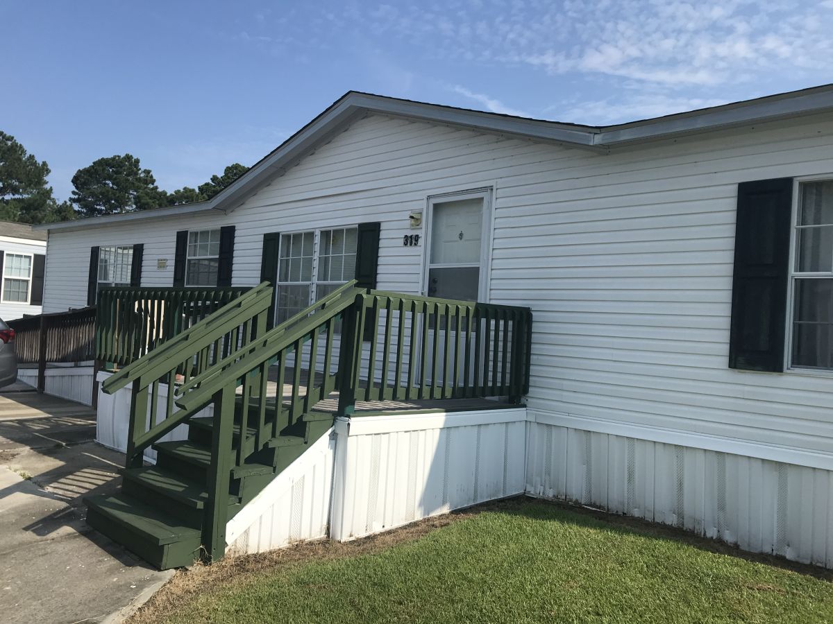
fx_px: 674
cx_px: 416
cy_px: 312
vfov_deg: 49.7
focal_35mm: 28
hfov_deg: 63.4
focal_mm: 3.99
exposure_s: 1/2591
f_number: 1.8
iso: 20
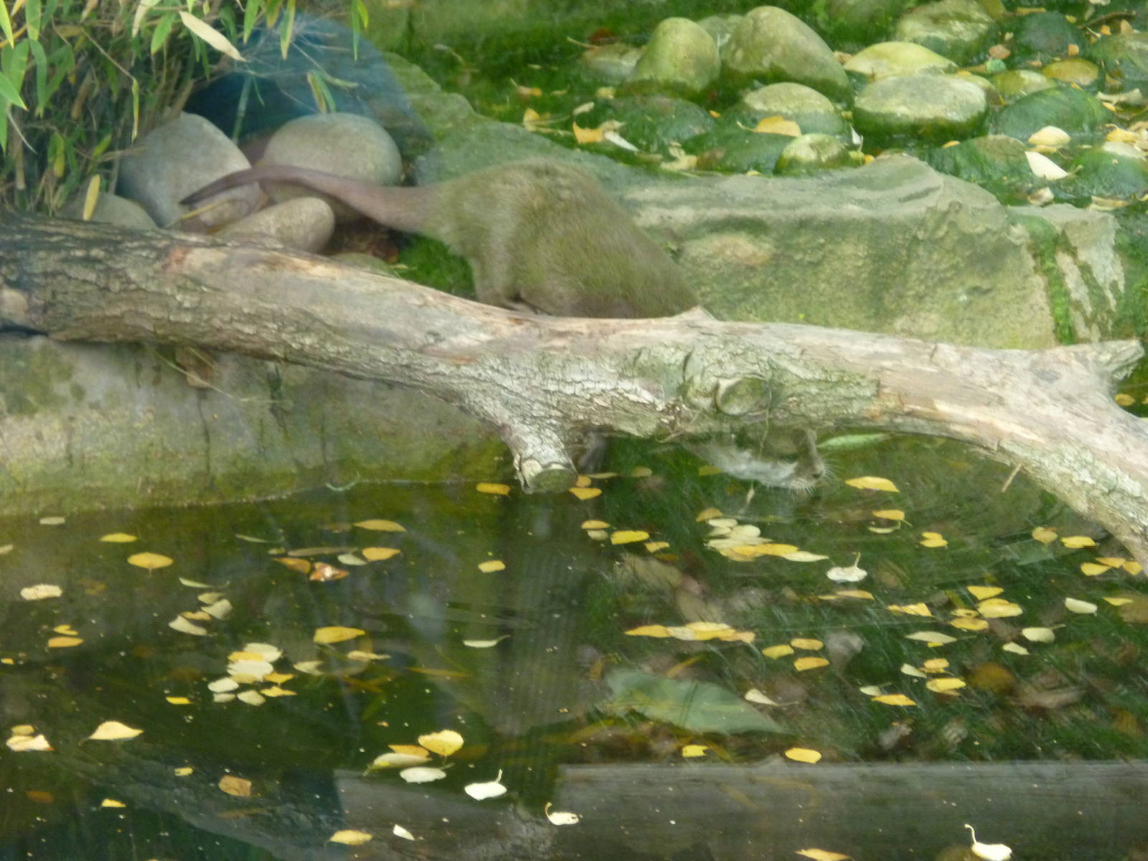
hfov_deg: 9.9
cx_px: 574
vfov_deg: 7.4
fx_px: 6633
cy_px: 430
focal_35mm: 200
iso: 400
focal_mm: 36
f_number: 5.9
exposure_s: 1/80
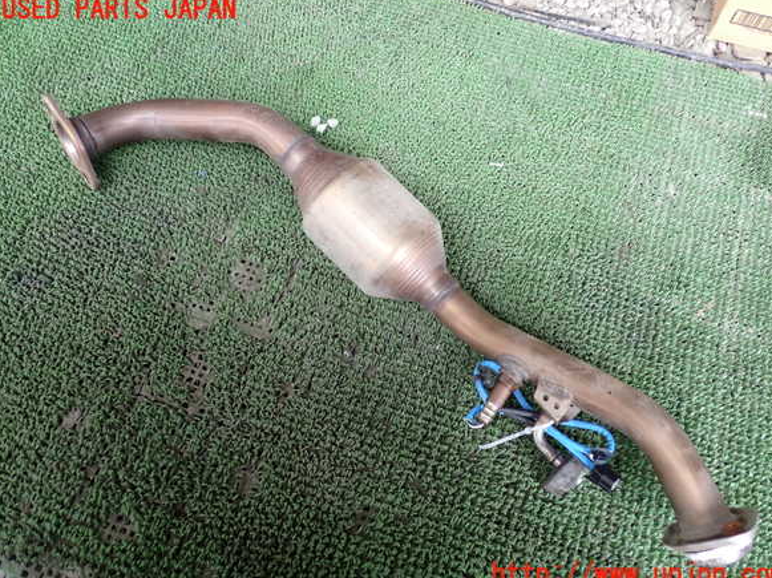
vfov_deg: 45.4
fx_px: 691
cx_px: 393
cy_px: 292
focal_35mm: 31
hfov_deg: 58.4
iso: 200
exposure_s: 1/50
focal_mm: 5.4
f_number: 2.3
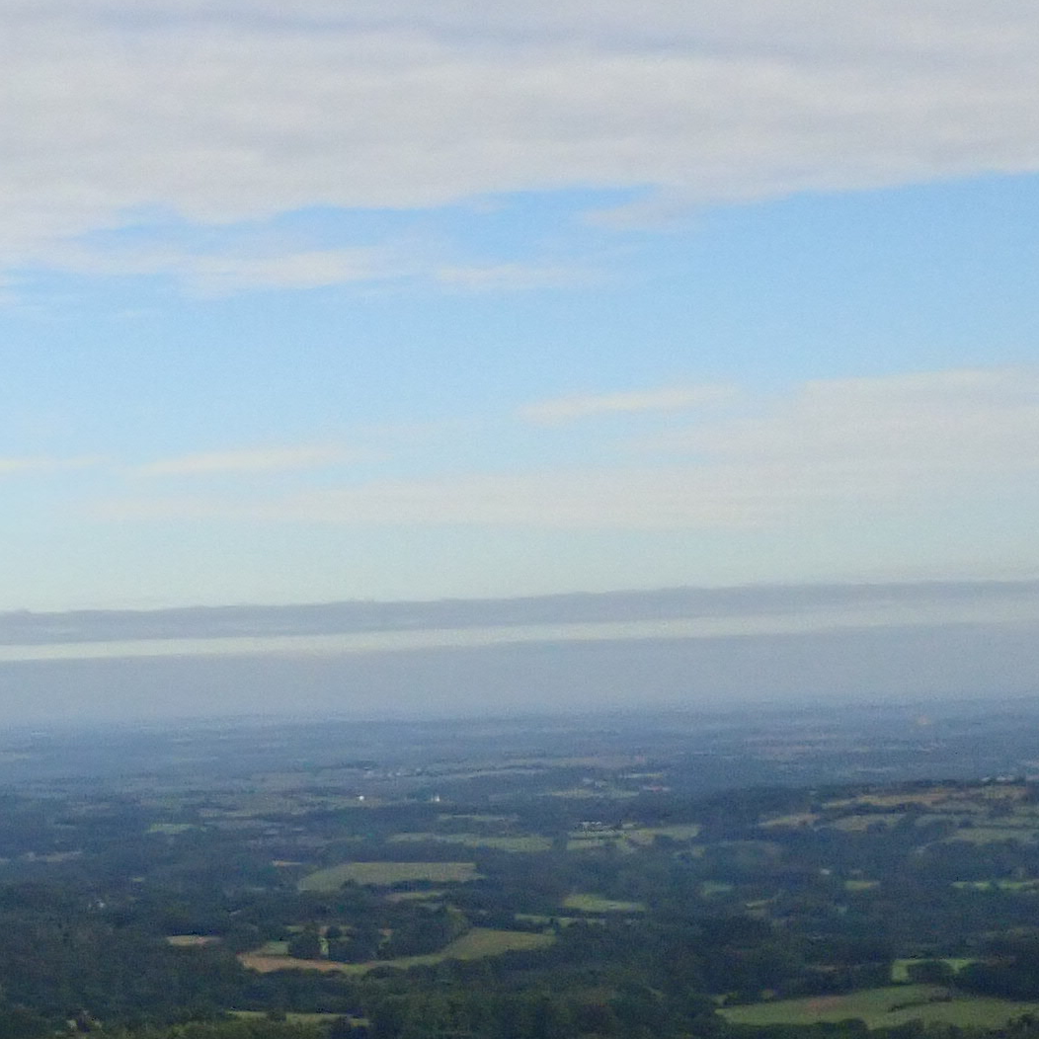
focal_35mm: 84
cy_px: 656
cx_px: -301
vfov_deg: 20.6
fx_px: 2852
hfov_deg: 19.1
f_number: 8
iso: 400
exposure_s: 1/500
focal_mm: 4.5
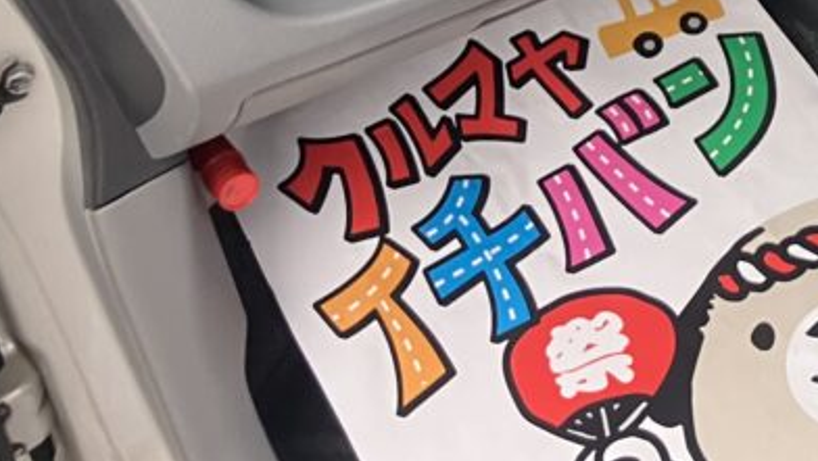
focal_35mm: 84
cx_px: 1012
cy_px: -292
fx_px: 1823
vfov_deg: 13.3
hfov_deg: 23.0
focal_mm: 3.99
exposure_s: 1/60
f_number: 1.8
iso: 250
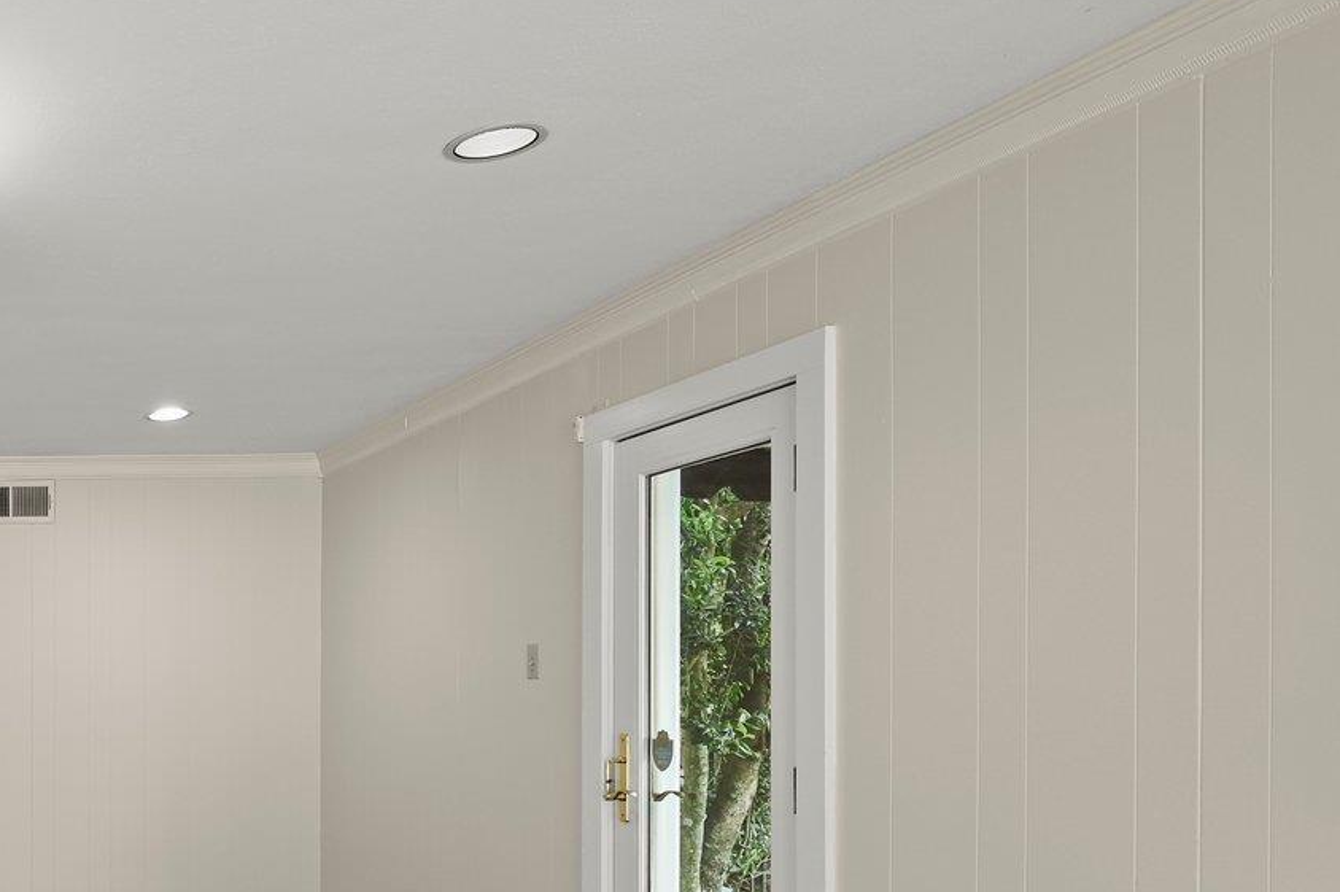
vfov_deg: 37.5
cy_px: 704
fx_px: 1265
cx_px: -207
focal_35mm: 34
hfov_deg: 41.4
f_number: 10
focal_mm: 14
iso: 200
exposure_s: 1/6
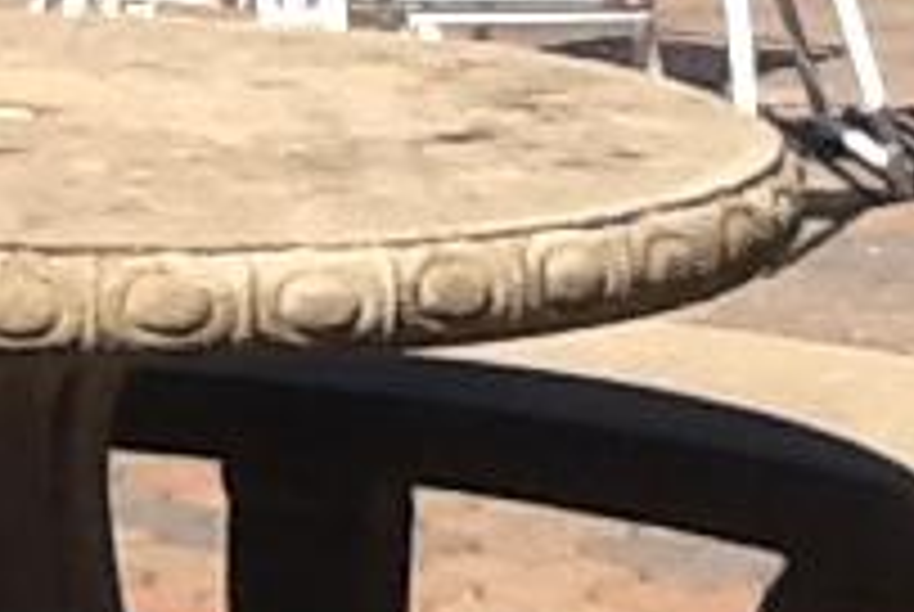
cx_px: -729
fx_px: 5492
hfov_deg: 9.1
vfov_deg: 6.3
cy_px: -220
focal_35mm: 216
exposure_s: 1/1163
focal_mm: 2.03
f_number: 2.4
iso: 40
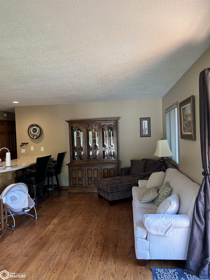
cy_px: 140
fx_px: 210
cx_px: 105
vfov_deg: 67.3
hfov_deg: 53.1
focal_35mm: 26
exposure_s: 1/120
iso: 100
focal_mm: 5.7
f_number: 1.5
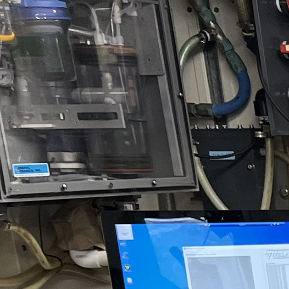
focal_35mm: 147
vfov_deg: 10.8
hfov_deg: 9.2
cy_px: 587
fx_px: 1388
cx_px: 892
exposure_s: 1/60
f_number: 1.5
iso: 80
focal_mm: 5.7
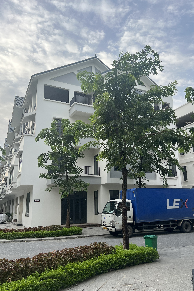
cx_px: 103
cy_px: 148
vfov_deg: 65.5
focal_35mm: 28
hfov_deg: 46.4
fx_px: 226
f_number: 1.5
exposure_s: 1/924
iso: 50
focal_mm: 5.7
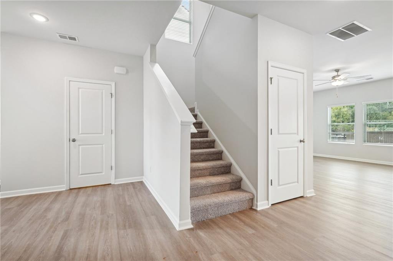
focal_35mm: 16
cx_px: 196
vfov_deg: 72.0
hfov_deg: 95.0
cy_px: 130
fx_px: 180
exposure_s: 1/10
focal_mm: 16.5
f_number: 8
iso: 400
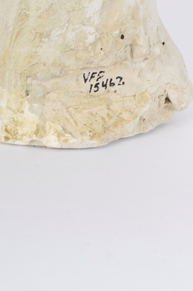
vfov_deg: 12.5
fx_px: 1269
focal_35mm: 157
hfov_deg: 8.7
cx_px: 9
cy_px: -127
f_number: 14
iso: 200
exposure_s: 1/200
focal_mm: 34
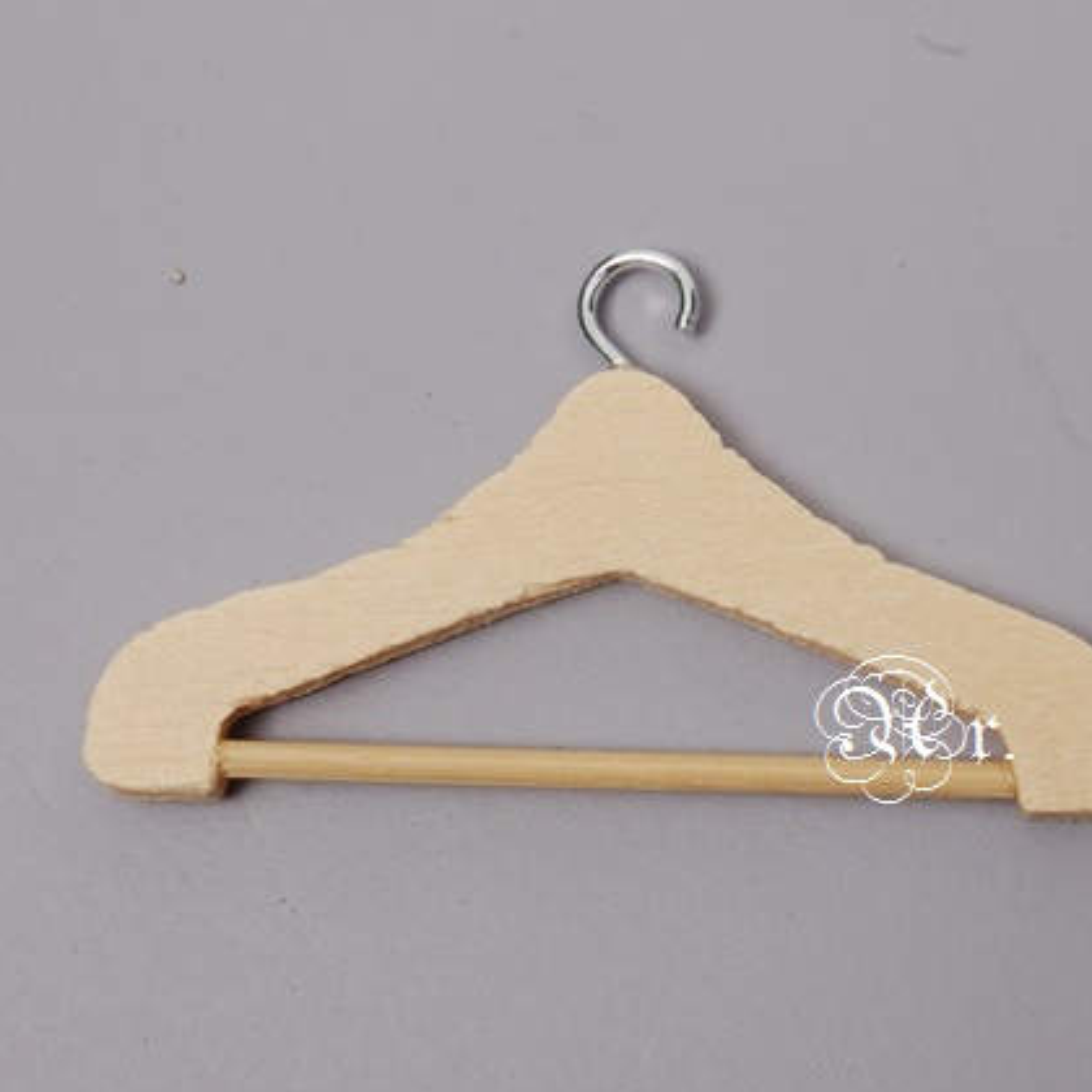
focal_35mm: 107
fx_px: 3806
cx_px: 619
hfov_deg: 16.3
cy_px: 549
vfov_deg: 16.3
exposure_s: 1/100
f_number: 13
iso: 200
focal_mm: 55
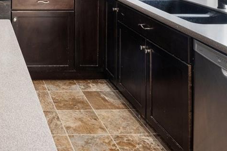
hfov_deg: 36.1
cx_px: -18
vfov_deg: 23.6
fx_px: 296
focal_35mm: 47
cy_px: -67
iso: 400
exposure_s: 1/4
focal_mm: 14
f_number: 9
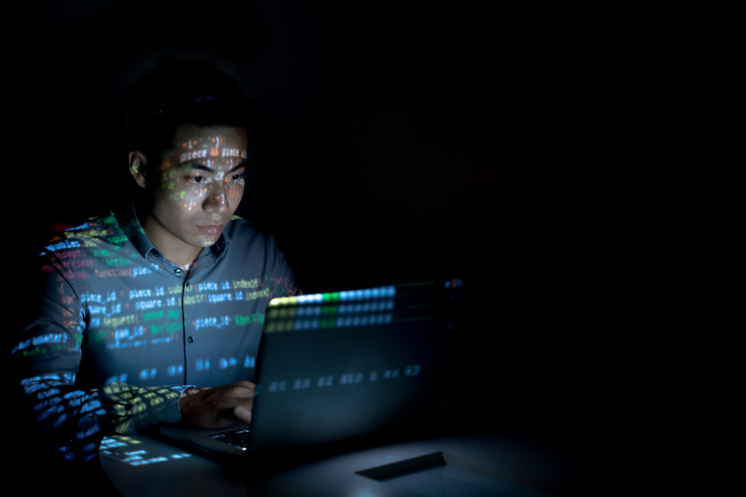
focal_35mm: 52
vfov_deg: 26.0
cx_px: 371
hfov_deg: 38.2
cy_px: 242
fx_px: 1078
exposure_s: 1/15
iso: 400
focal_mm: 50
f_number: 2.8
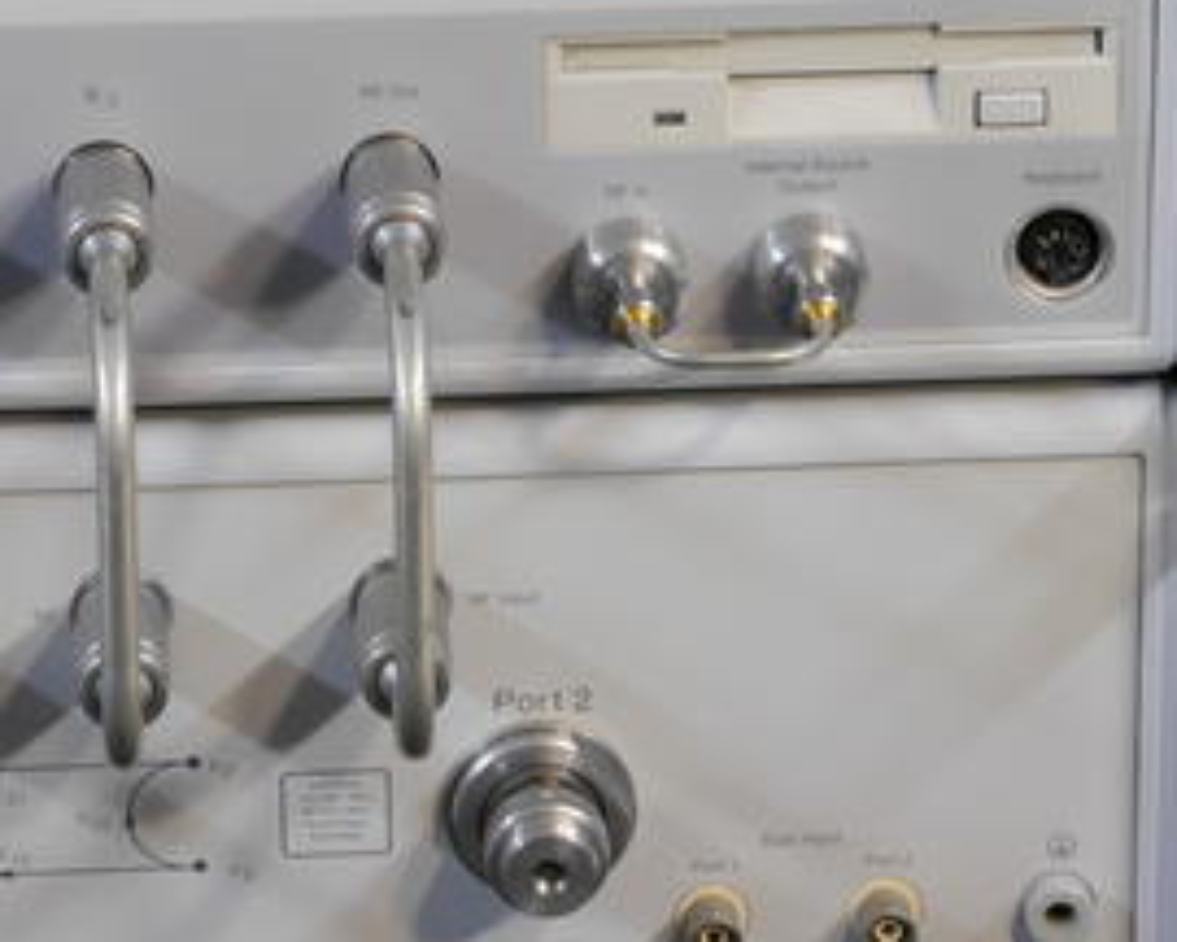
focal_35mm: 234
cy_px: 589
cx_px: 663
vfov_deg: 6.6
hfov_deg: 8.3
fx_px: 8151
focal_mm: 81
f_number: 14
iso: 800
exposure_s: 1/3.2
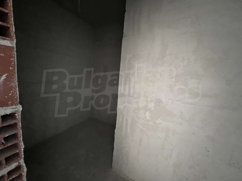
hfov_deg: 106.2
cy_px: 90
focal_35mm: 13
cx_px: 121
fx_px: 91
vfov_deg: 89.9
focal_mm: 1.57
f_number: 1.8
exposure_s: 1/33
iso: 1250
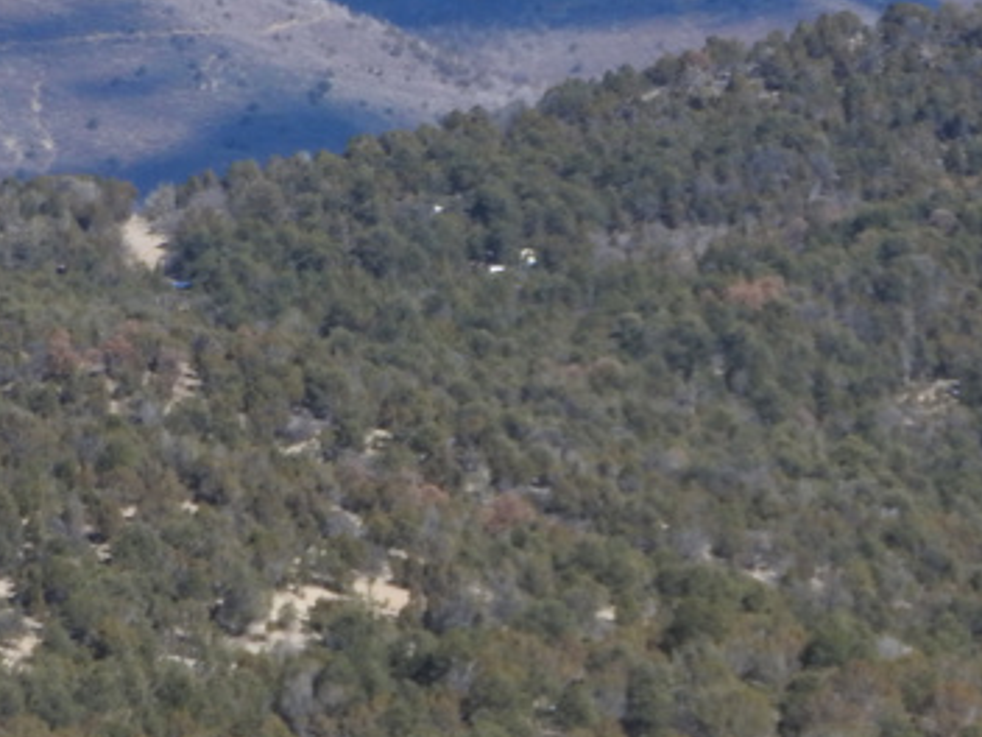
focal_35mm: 494
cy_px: 980
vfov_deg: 3.0
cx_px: 1057
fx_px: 14014
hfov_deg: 4.0
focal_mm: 30.5
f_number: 5.2
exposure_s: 1/800
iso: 100
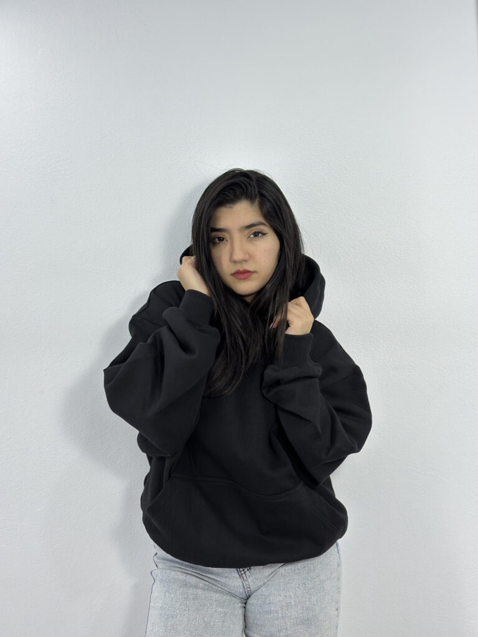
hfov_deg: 30.3
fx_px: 884
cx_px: 239
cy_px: 318
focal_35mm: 48
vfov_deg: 39.7
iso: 80
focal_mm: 6.86
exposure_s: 1/253
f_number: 1.78
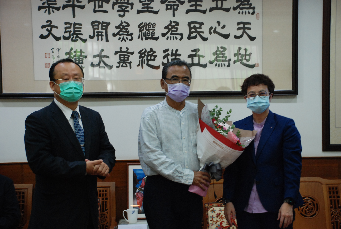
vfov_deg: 18.3
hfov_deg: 26.9
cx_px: 170
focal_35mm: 75
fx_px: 712
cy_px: 114
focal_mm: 50
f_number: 5
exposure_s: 1/40
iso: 1000
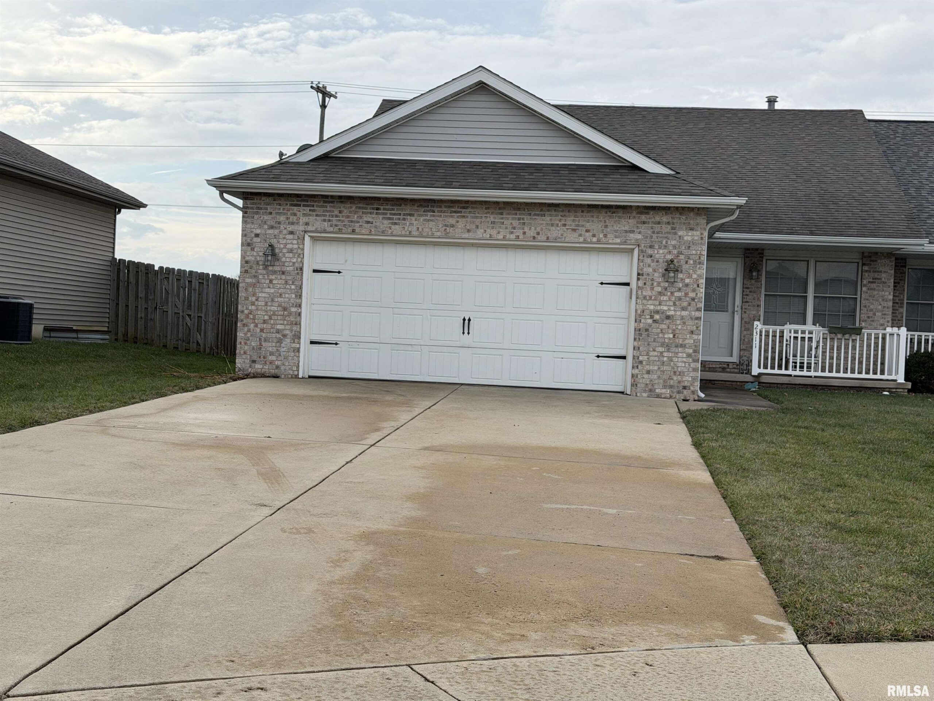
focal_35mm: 48
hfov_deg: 39.7
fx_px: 1295
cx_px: 467
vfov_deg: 30.3
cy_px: 350
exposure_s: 1/2976
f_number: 1.78
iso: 100
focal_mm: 6.76
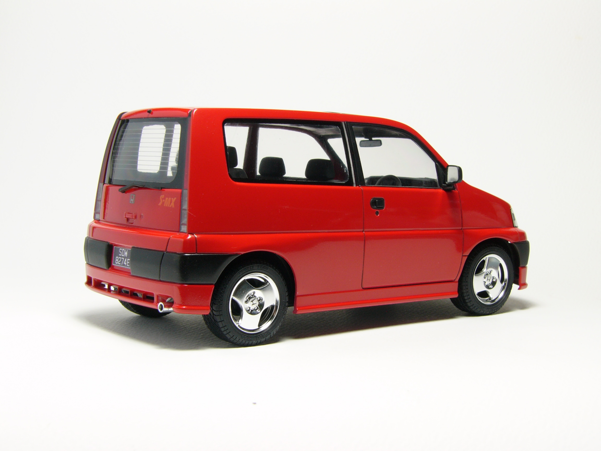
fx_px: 990
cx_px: 300
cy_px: 226
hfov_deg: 33.8
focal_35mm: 57
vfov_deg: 25.7
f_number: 5.6
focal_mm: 9.6
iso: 50
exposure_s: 1/10
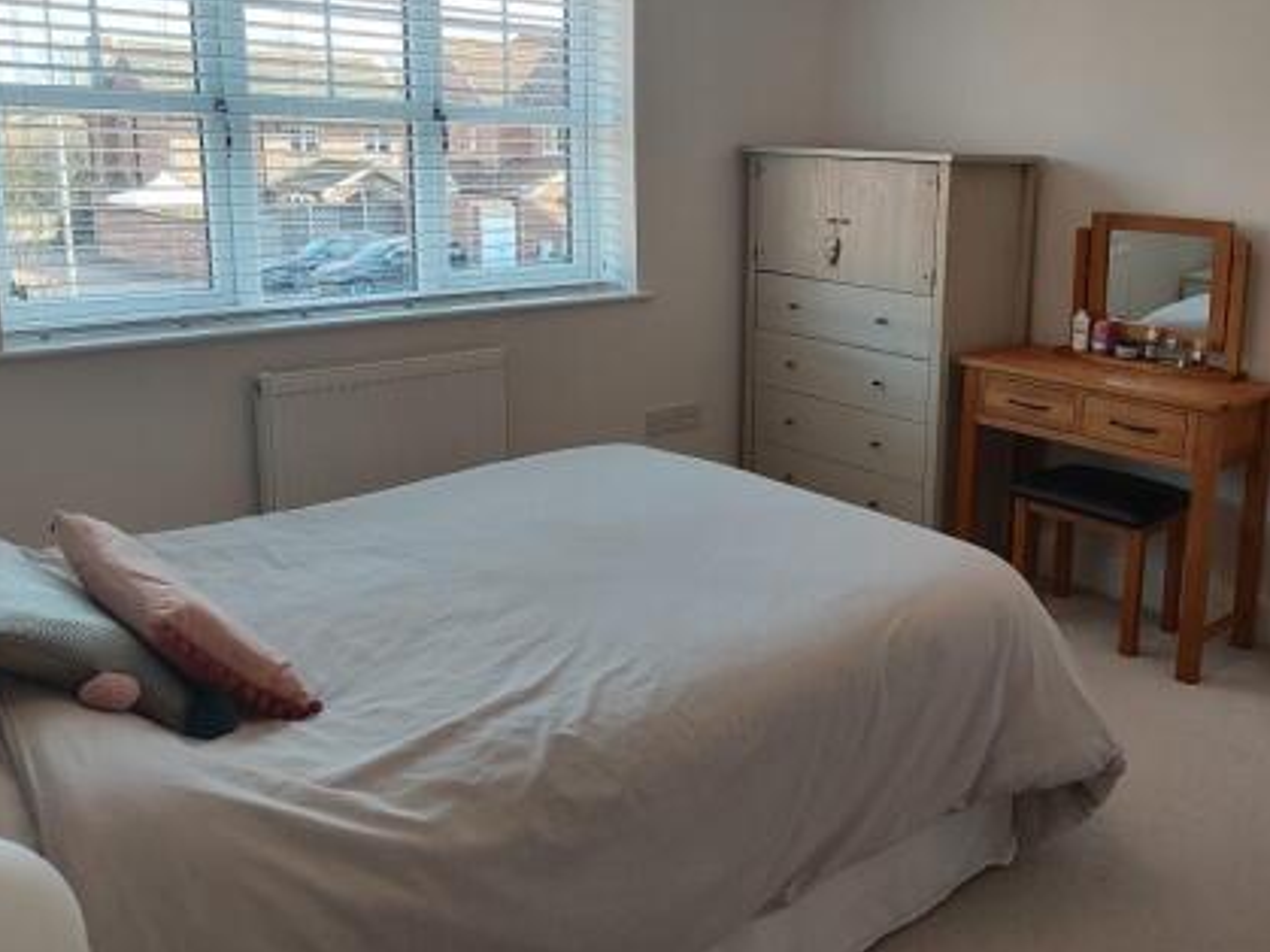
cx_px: 850
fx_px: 1174
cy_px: 359
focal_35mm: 32
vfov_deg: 43.8
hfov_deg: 55.6
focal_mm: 5.59
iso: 95
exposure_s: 1/100
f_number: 1.88
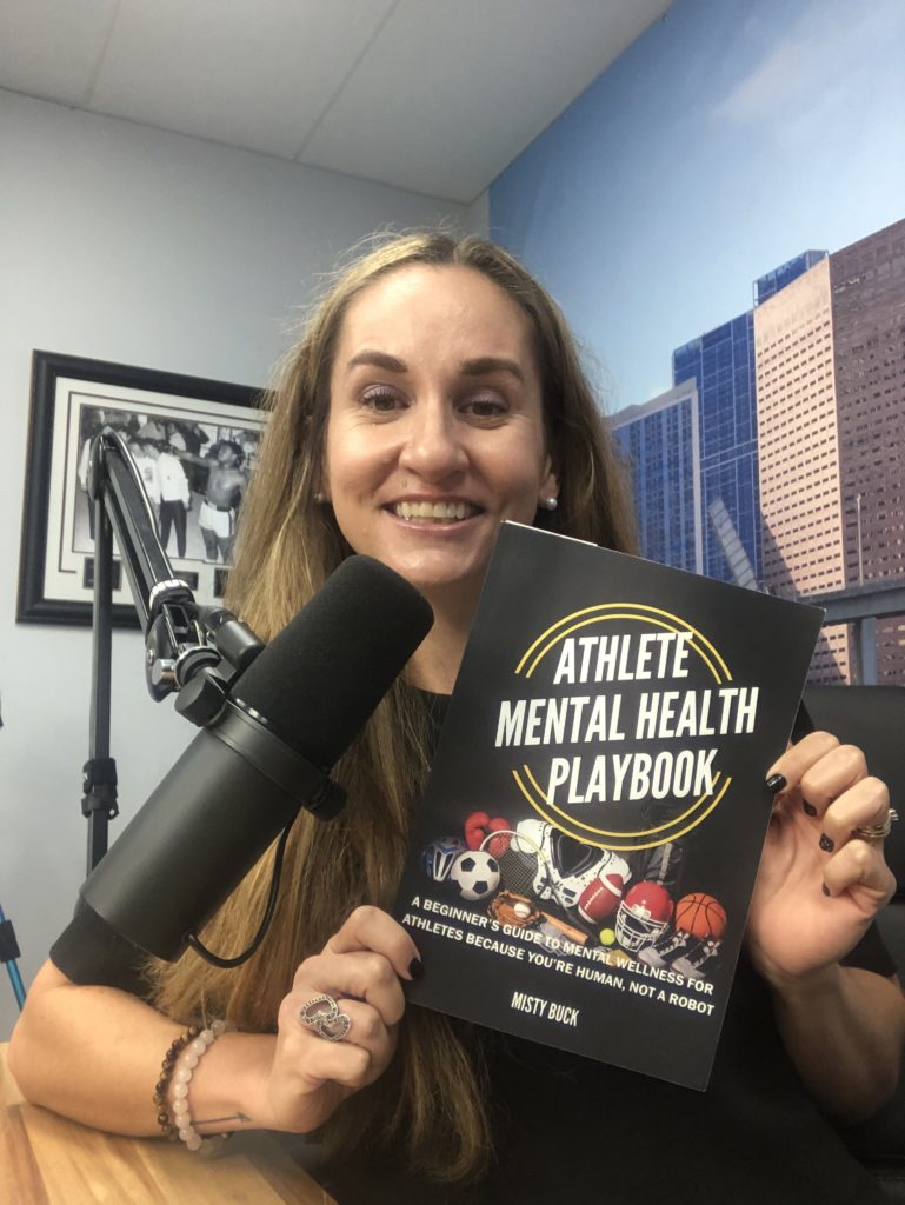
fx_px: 1115
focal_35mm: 32
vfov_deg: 56.8
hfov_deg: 44.2
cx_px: 452
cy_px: 602
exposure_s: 1/60
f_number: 2.2
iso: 160
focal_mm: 2.87
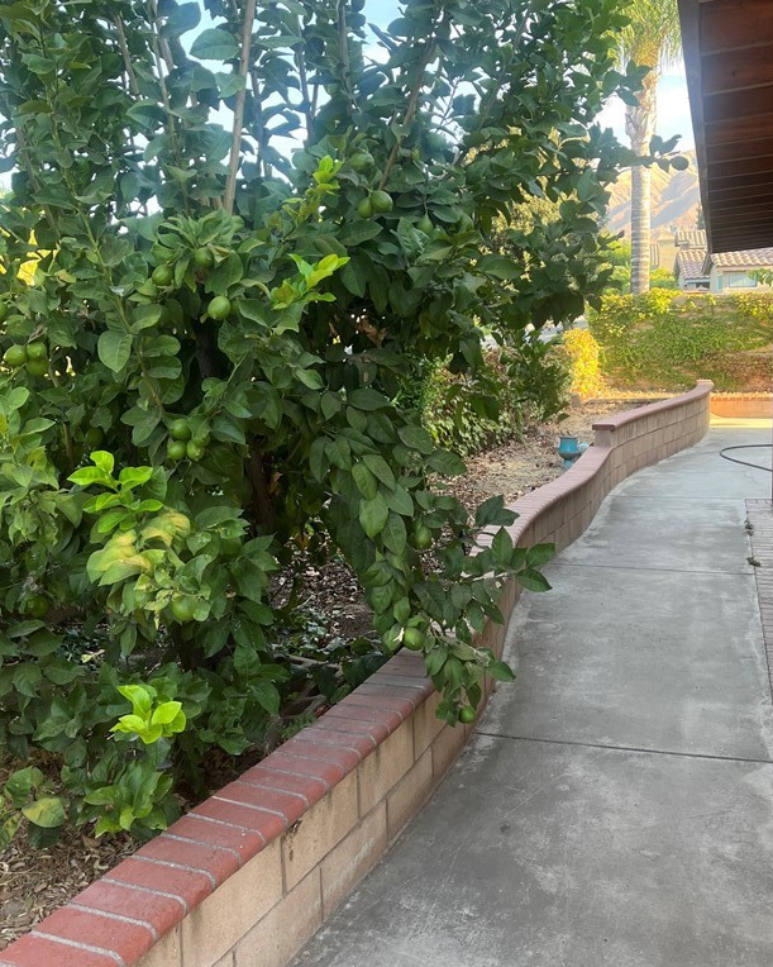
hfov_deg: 43.3
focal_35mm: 34
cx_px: 426
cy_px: 481
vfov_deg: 52.8
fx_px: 973
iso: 50
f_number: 1.6
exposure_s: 1/164
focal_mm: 5.1
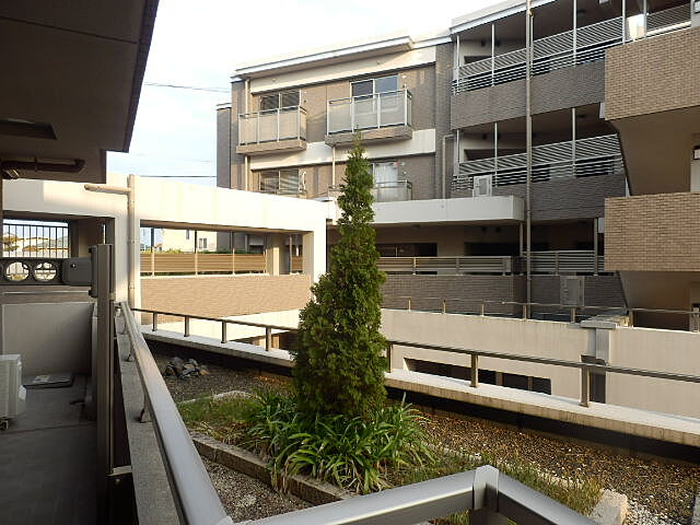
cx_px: 350
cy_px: 262
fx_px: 485
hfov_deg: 71.6
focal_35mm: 24
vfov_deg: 56.8
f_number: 3
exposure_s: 1/160
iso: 80
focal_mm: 4.2
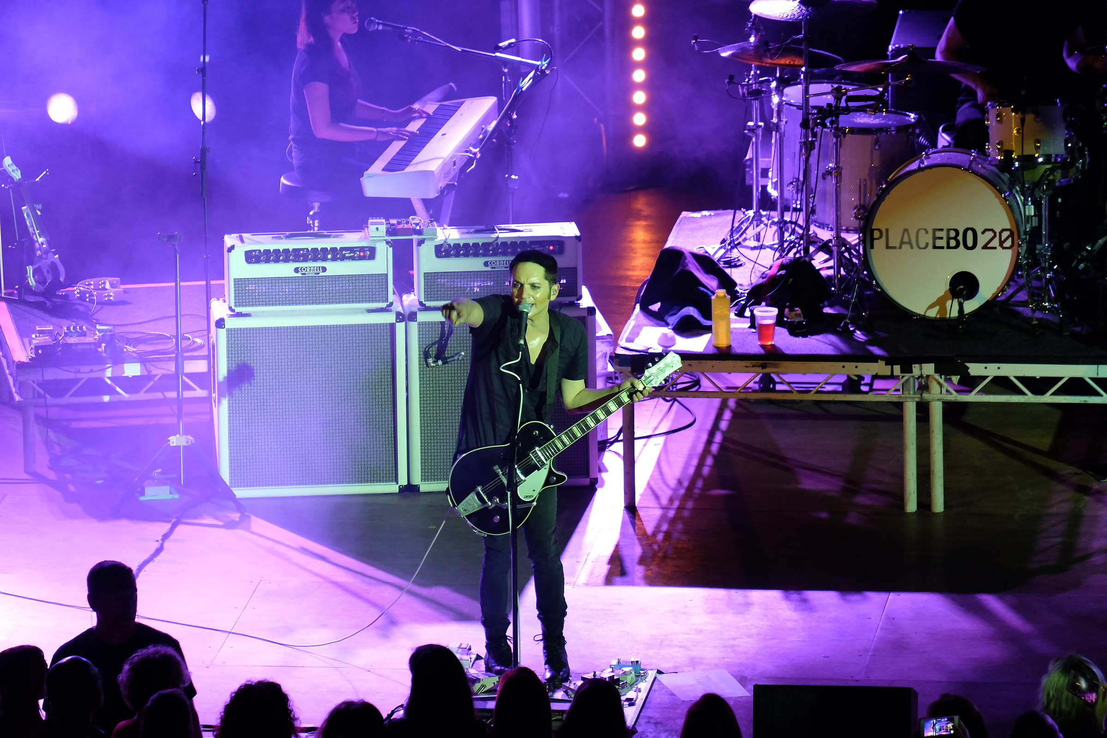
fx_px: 9224
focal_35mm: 300
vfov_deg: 4.6
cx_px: 554
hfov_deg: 6.9
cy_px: 369
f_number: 4.8
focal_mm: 200
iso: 1250
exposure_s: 1/60
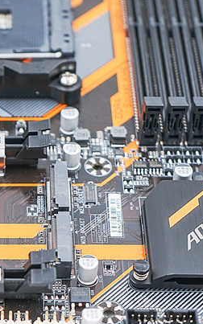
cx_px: -10
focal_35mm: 109
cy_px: 247
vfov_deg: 19.0
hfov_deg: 11.9
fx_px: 965
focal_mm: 44
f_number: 4.5
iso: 100
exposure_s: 1/100
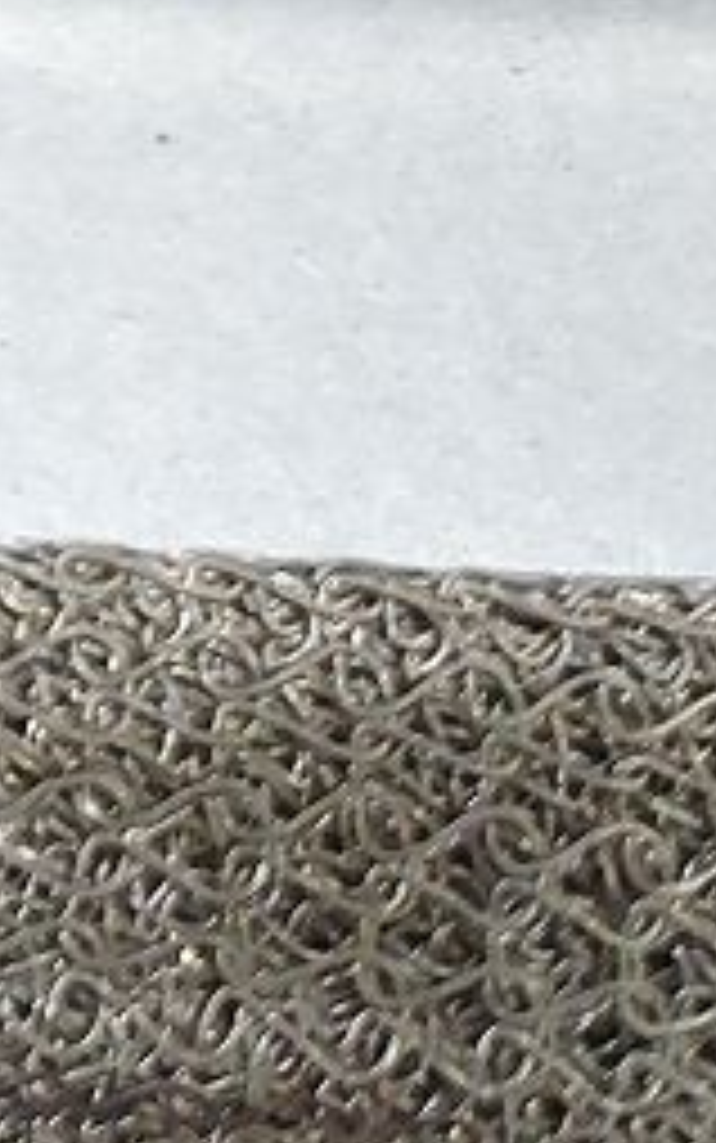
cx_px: -2173
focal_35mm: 139
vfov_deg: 14.1
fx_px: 4335
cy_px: -585
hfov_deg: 7.1
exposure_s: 1/50
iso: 80
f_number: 1.8
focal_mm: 5.23
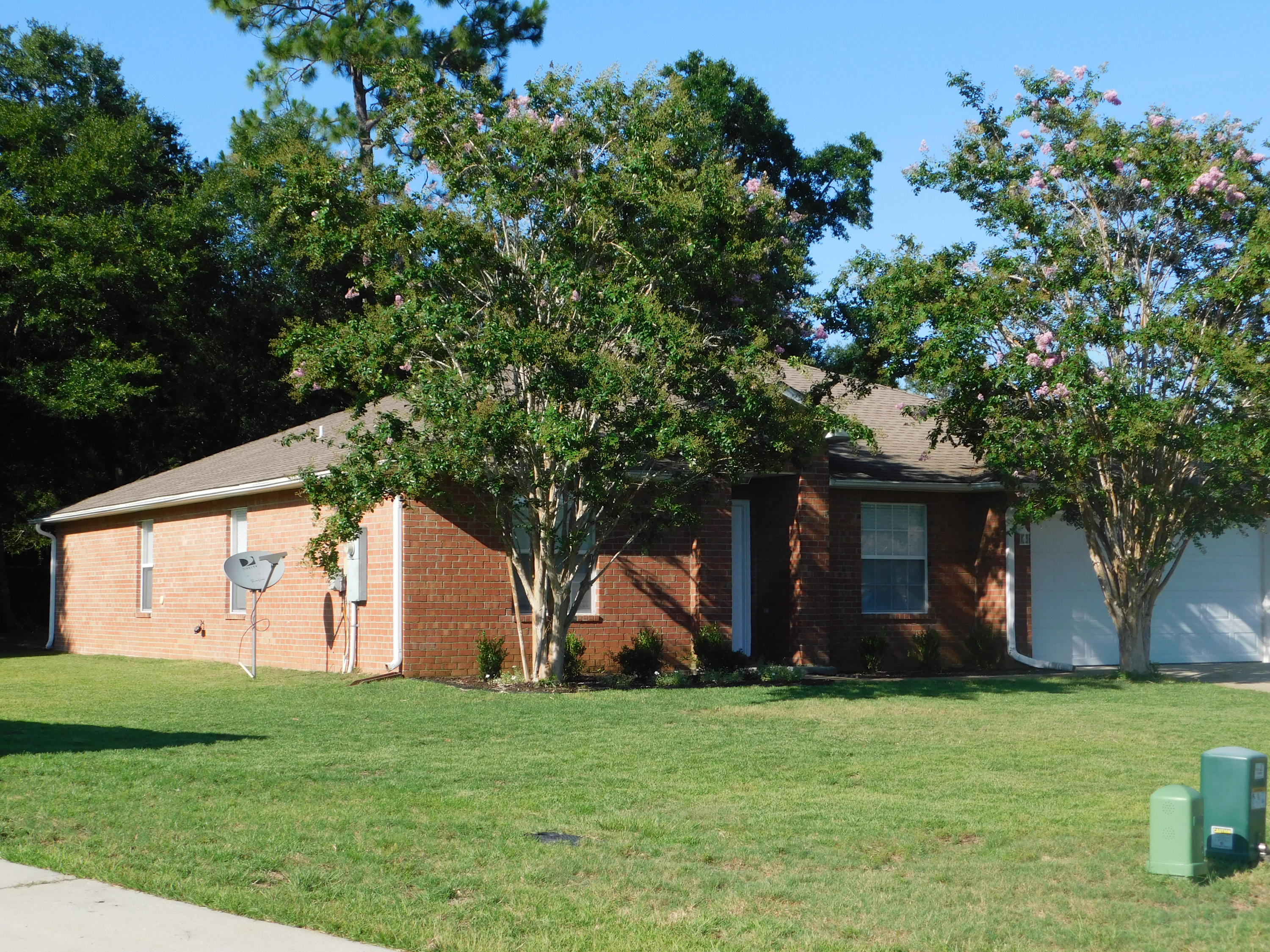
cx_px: 635
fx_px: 1871
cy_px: 476
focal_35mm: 51
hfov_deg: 37.5
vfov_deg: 28.6
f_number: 3.8
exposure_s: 1/800
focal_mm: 9
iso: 125
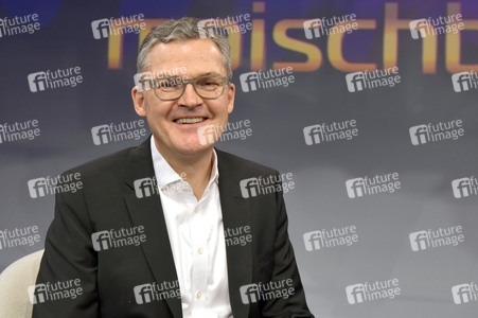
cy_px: 159
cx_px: 239
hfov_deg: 38.2
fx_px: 690
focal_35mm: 52
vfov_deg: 26.0
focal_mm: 52
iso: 1600
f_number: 6.3
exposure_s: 1/200
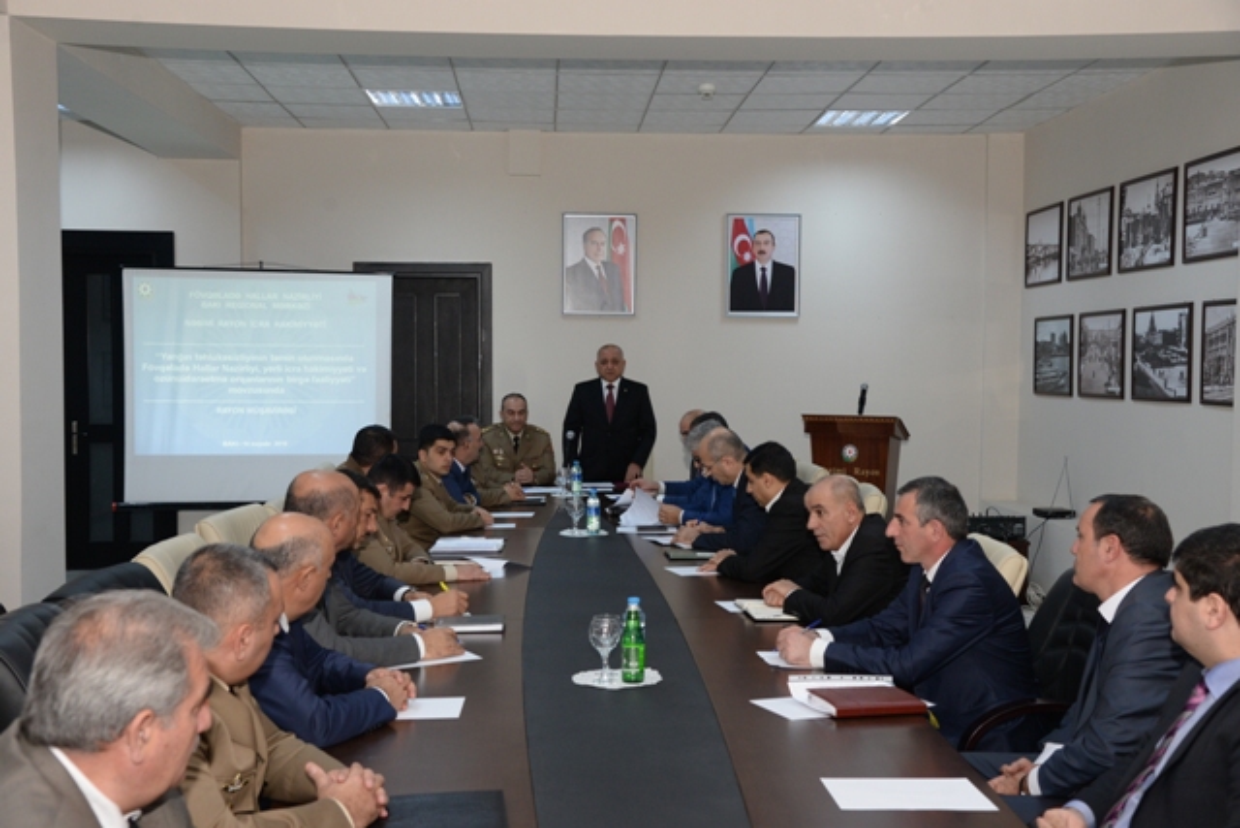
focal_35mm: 44
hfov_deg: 44.5
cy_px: 414
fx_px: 1516
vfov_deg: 30.5
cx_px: 620
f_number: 6.3
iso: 1600
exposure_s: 1/100
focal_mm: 44
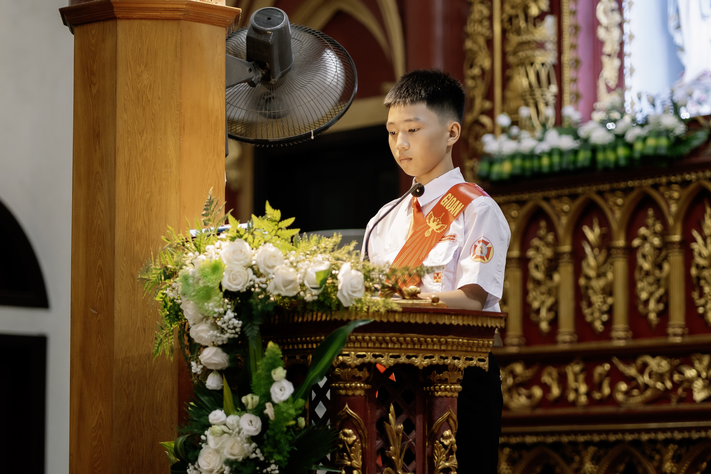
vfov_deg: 10.8
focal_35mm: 127
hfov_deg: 16.1
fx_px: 2508
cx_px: 356
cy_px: 237
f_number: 2
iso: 1600
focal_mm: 85
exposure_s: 1/200
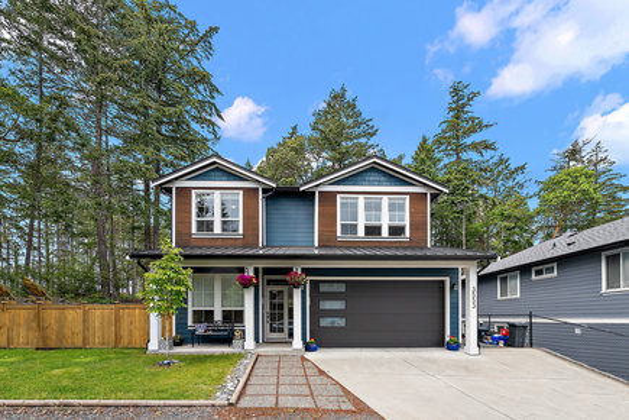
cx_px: 314
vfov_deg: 73.7
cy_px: 210
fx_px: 280
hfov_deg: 96.7
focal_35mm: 16
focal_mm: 16
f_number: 7.1
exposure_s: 1/500
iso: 320
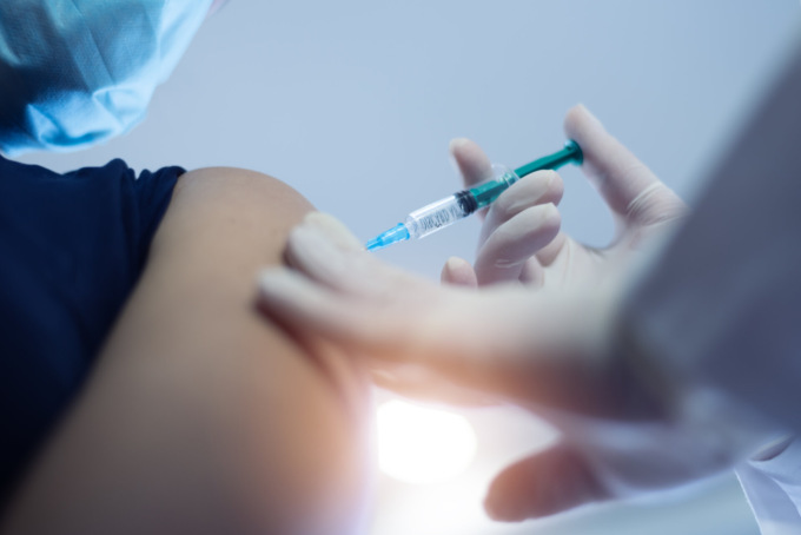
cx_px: 400
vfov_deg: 27.0
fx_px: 1113
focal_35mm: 50
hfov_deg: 39.6
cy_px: 268
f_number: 1.8
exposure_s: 1/160
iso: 100
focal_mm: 50
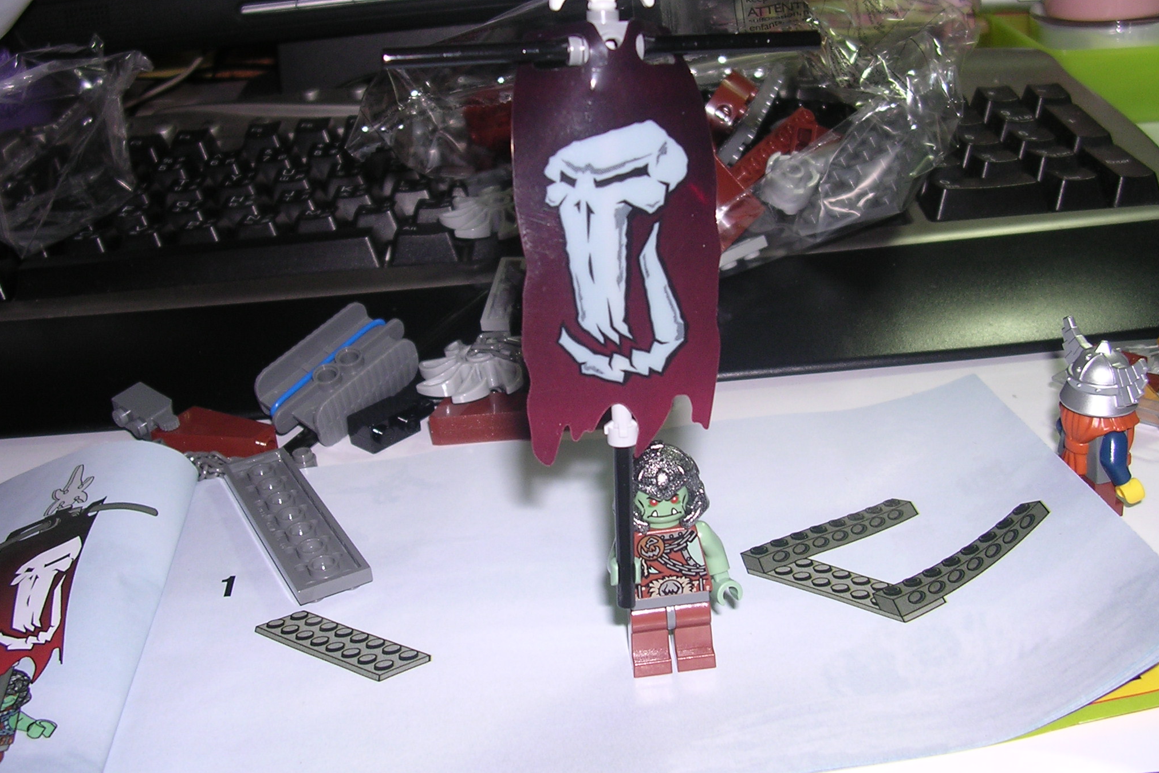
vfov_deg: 33.4
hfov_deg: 48.5
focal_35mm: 40
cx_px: 584
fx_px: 1288
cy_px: 340
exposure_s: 1/60.1
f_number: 2.8
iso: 100
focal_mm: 5.8
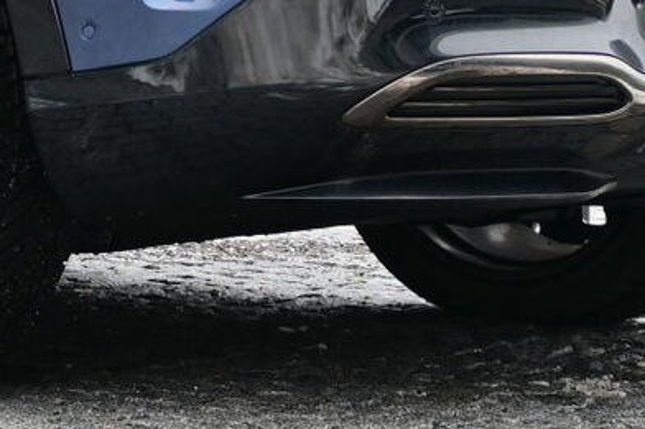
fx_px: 4342
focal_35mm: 242
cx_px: -329
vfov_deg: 5.6
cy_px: -276
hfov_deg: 8.3
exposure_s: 1/50
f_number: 5
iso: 100
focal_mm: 33
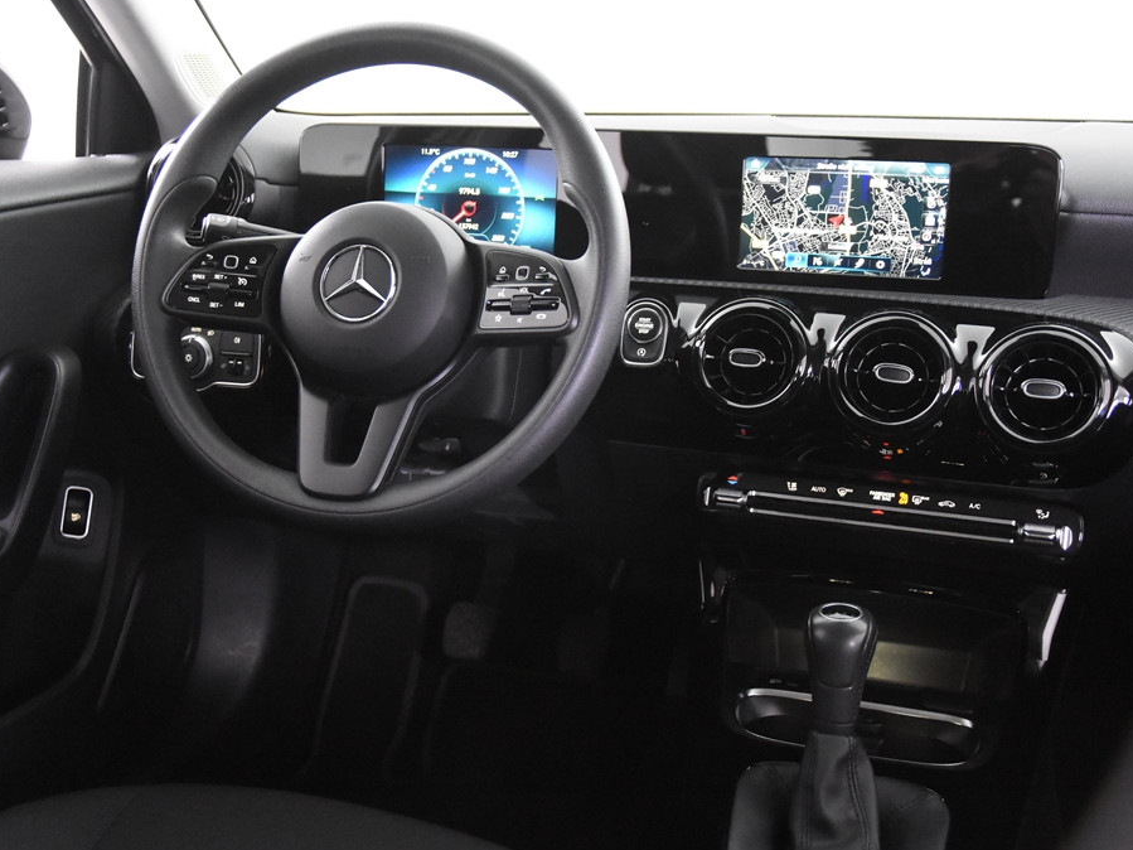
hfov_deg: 41.2
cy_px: 422
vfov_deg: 31.5
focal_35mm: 46
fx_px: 1505
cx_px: 495
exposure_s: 1/50
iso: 8000
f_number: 3.2
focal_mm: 28
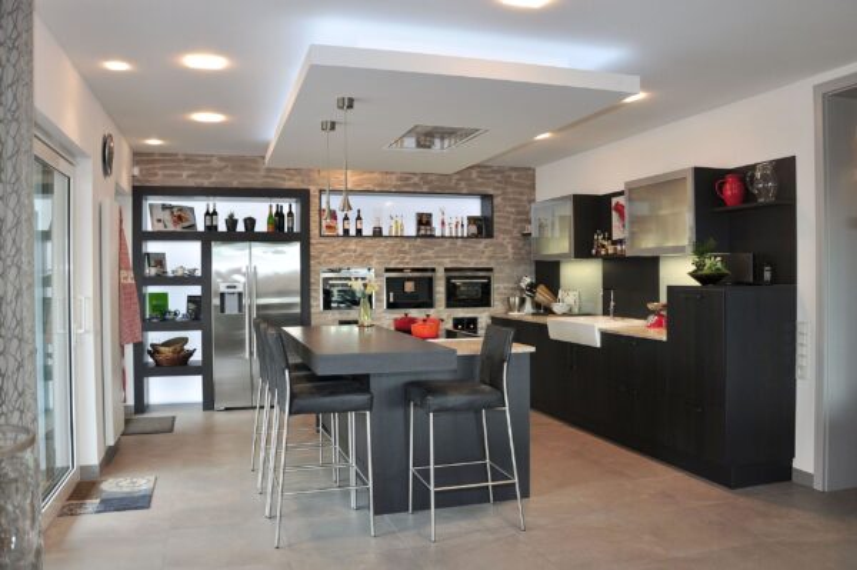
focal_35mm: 27
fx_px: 642
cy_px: 285
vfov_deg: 47.9
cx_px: 428
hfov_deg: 67.4
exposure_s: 1/30
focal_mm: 18
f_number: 4
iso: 200
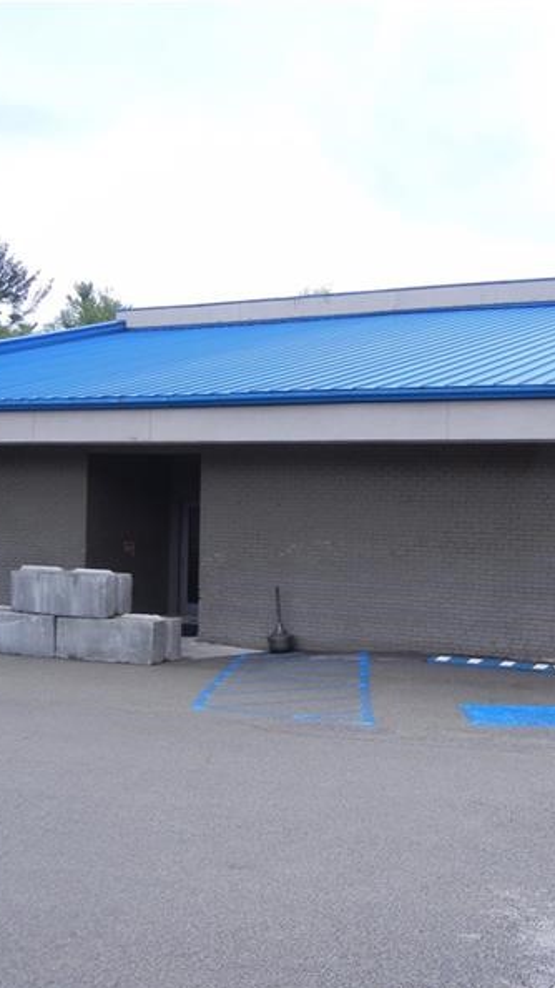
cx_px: 347
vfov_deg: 46.4
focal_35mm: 44
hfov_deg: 27.0
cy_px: 497
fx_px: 1151
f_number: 3.5
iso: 160
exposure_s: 1/426
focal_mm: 5.4
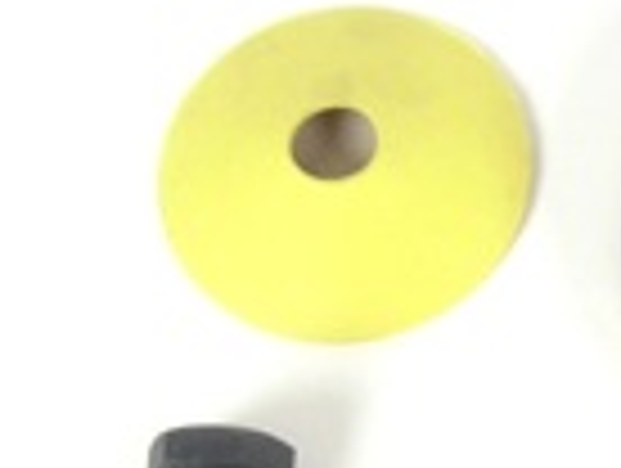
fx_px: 1438
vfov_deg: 18.0
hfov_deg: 22.9
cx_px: 684
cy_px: 479
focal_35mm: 80
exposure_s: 1/160
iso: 64
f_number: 3
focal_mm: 4.24
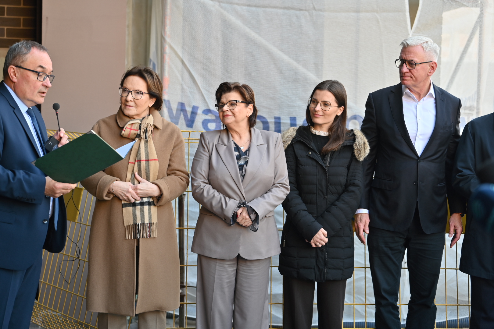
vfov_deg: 19.5
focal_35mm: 70
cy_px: 164
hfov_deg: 28.8
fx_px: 960
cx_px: 247
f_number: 2.8
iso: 160
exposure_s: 1/200
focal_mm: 70
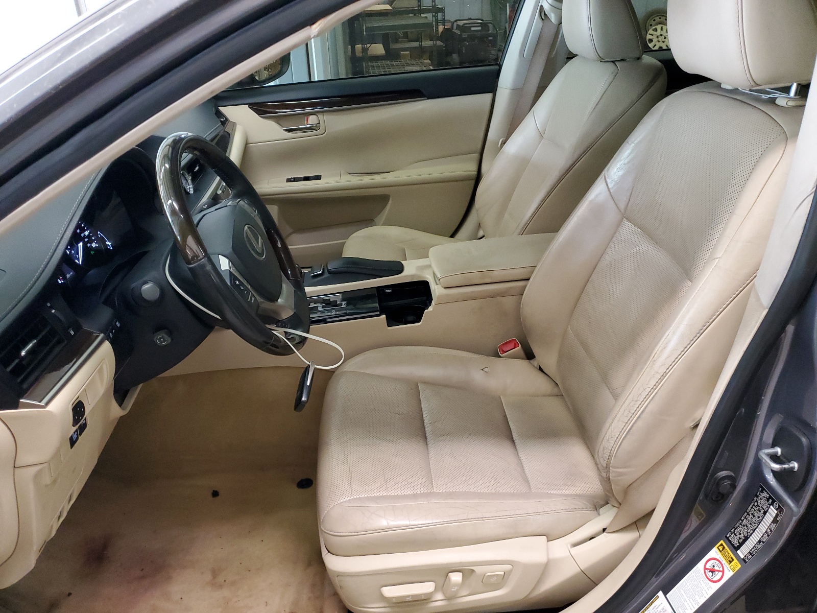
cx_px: 408
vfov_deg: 53.1
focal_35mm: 26
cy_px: 306
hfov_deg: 67.3
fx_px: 614
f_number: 1.5
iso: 336
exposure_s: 1/40
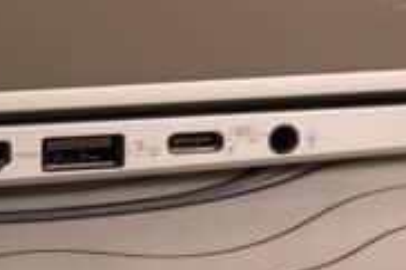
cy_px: 105
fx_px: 1814
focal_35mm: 161
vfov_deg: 8.5
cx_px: 114
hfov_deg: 12.7
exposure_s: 1/150
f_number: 8
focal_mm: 50
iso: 1000
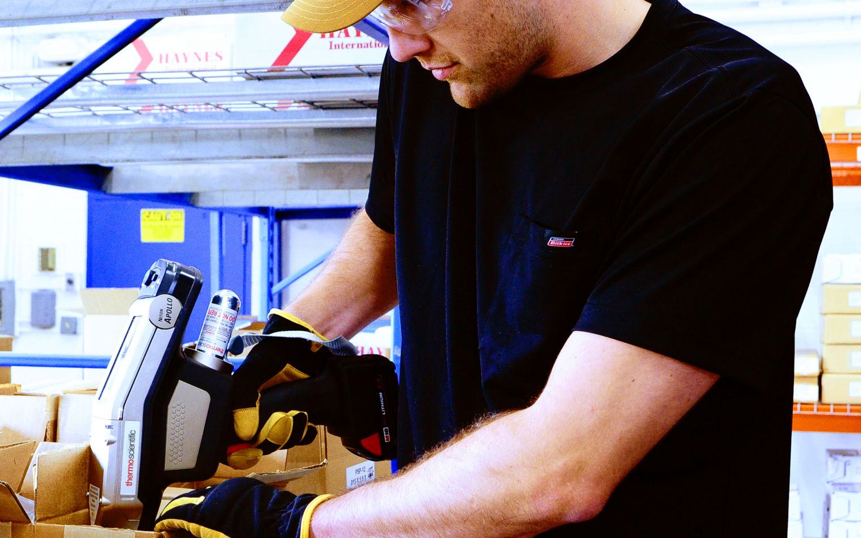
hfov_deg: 40.9
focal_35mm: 49
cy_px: 242
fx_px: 1150
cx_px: 340
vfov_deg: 26.3
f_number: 8
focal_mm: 38
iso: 3200
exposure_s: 1/15
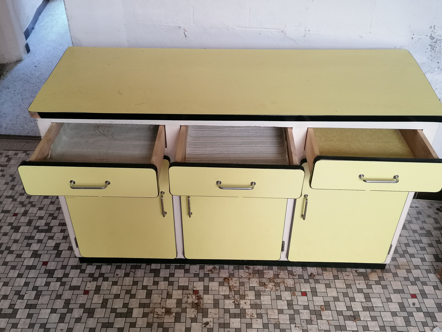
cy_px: 164
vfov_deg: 39.7
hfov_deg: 51.4
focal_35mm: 36
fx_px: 460
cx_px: 219
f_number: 1.8
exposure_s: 1/33.3
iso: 160
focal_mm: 4.75
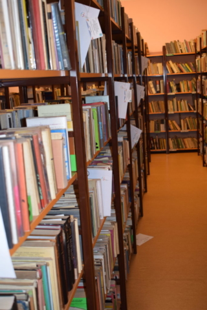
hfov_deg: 29.9
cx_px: 104
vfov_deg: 43.6
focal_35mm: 45
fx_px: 388
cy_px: 155
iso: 900
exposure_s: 1/60
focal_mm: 30
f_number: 4.2
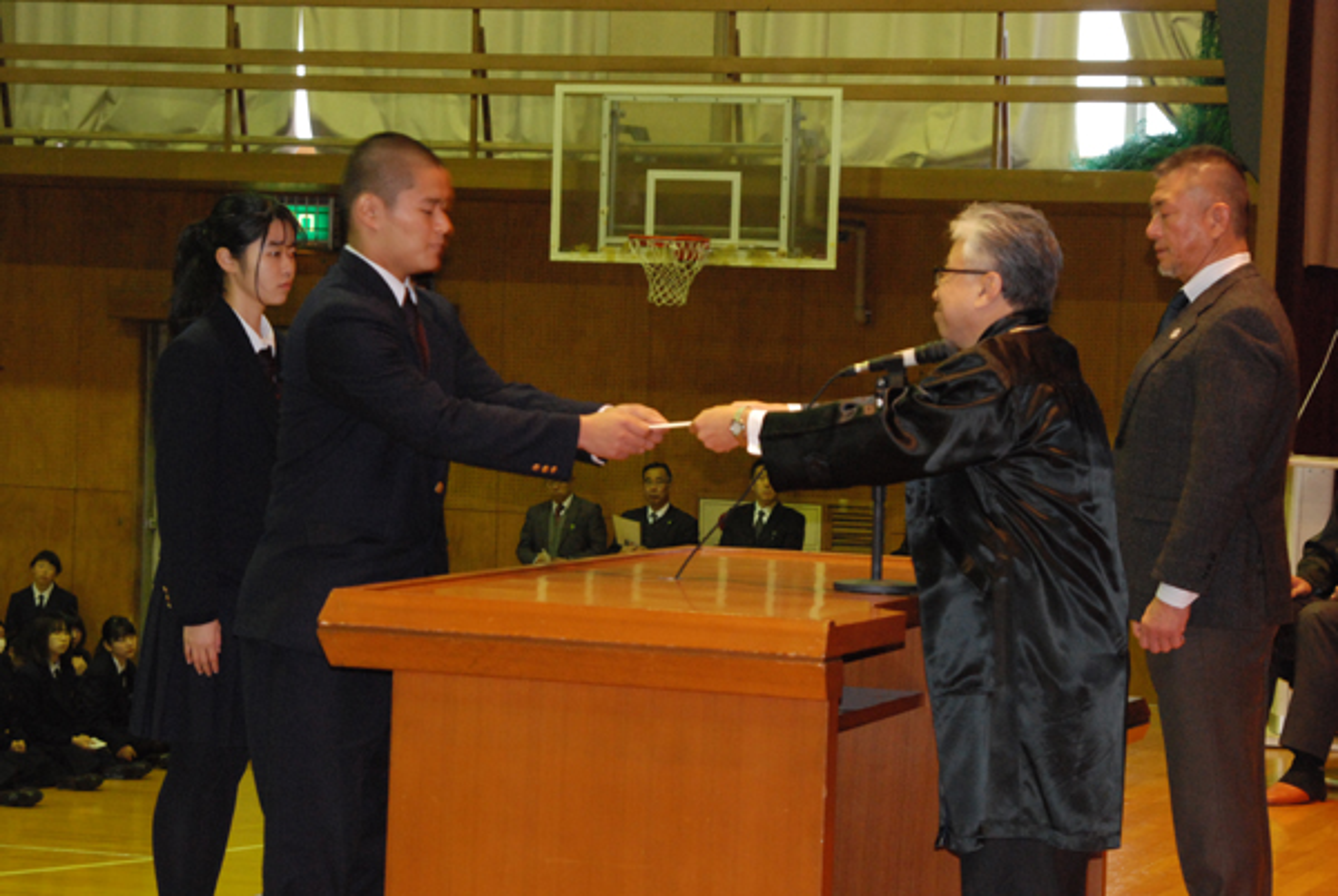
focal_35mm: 105
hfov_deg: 19.4
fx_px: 3908
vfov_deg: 13.1
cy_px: 448
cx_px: 669
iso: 1600
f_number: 7.1
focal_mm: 70
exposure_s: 1/30
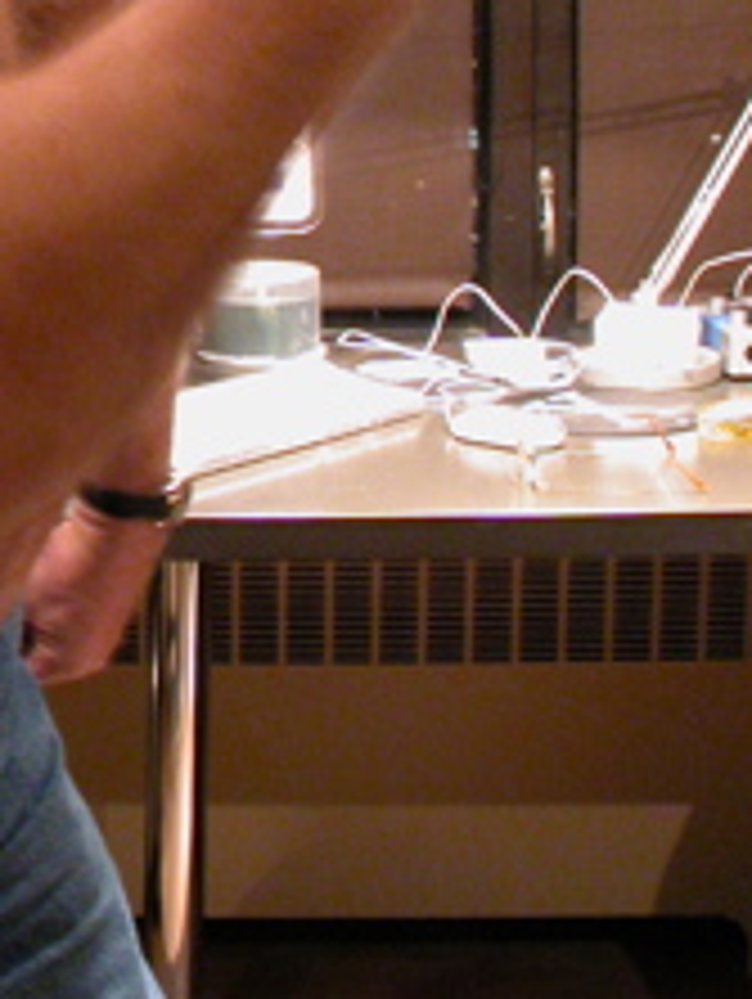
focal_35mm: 98
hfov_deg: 14.4
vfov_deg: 19.5
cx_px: -288
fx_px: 2833
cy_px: 36
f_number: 8
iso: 400
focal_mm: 8.9
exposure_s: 1
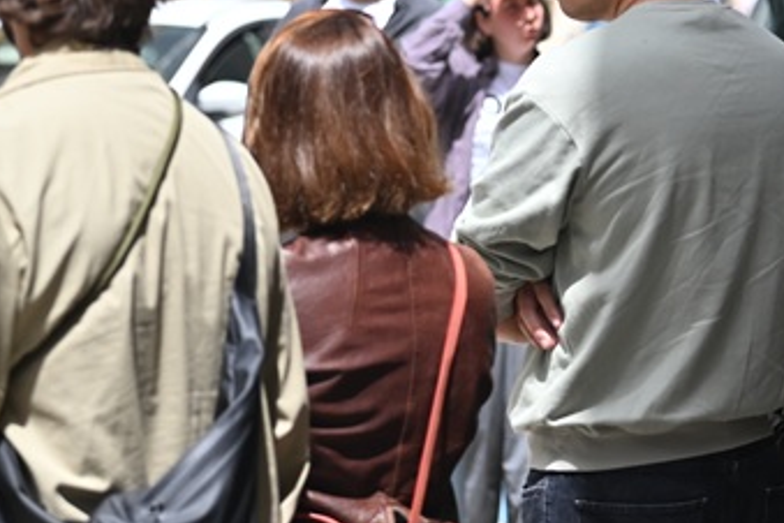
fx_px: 3854
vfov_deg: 7.7
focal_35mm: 177
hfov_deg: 11.6
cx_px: 666
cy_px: 81
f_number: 2.8
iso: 320
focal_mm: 75
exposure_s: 1/4000
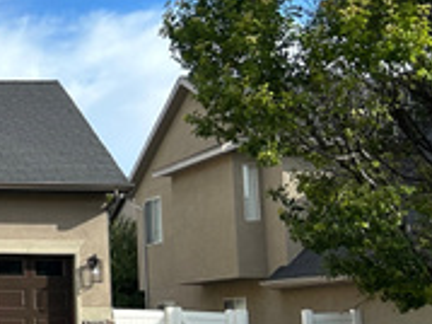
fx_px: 1160
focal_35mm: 93
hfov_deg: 17.5
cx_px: -321
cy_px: 172
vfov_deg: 15.9
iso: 50
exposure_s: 1/2841
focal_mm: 5.7
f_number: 1.5
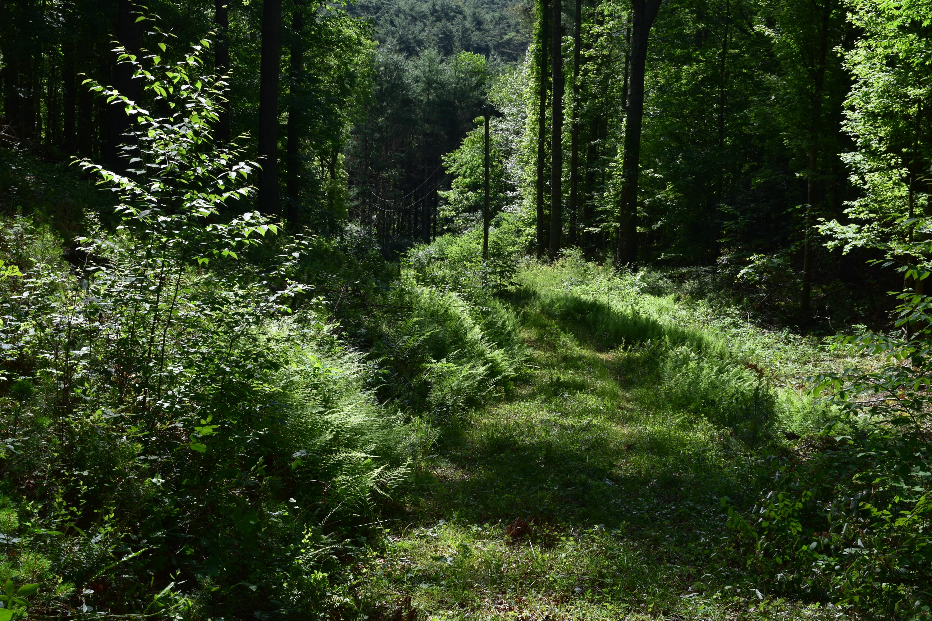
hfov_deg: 41.1
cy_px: 310
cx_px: 466
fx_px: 1243
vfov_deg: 28.1
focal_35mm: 48
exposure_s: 1/320
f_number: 10
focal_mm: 32
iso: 400
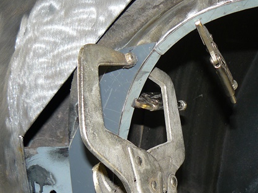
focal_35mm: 64
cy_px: 119
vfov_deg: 22.9
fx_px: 477
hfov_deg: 29.8
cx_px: 194
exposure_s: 1/30
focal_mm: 6
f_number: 2.8
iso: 100
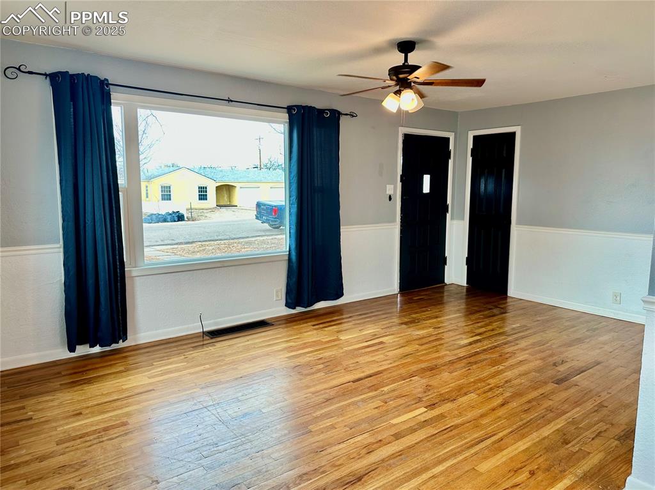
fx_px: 454
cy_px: 245
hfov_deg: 71.6
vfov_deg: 56.8
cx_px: 328
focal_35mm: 24
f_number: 1.78
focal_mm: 6.86
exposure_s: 1/120
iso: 100
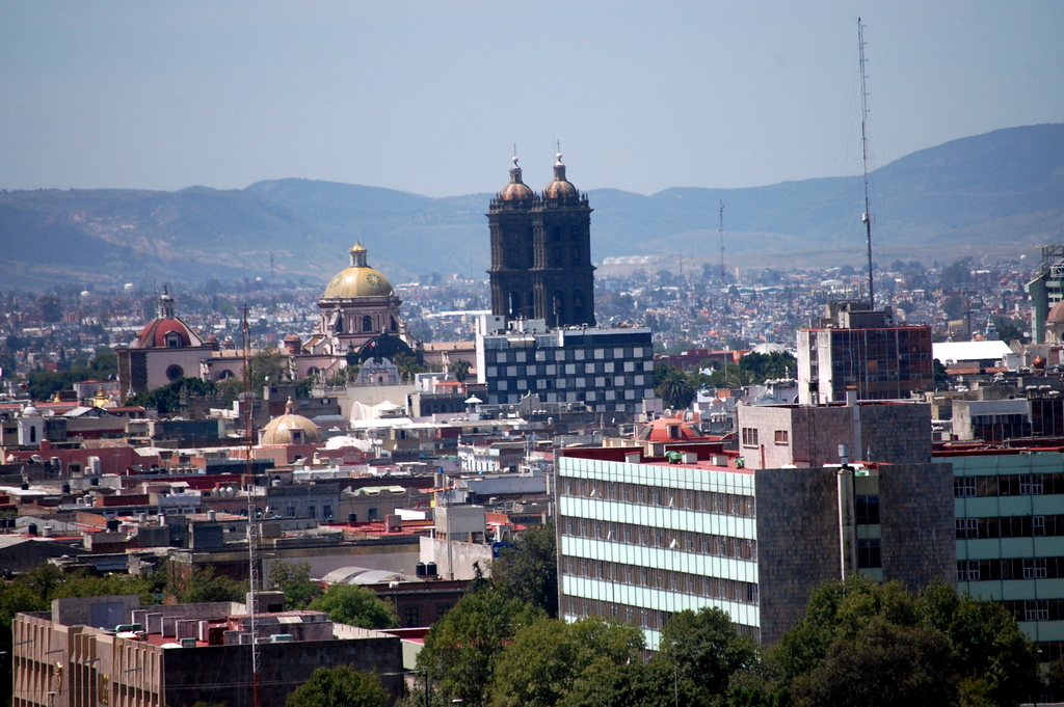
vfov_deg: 4.8
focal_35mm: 285
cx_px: 532
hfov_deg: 7.2
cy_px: 354
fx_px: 8416
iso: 400
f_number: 5.6
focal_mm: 190
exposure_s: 1/2000
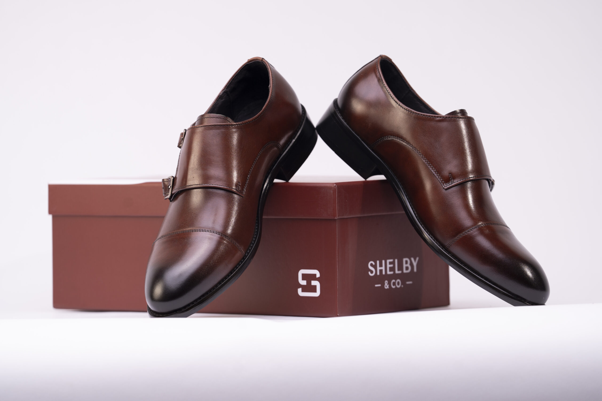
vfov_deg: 6.9
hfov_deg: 10.4
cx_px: 301
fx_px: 3311
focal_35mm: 198
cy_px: 200
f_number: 5
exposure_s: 1/100
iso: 100
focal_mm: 198
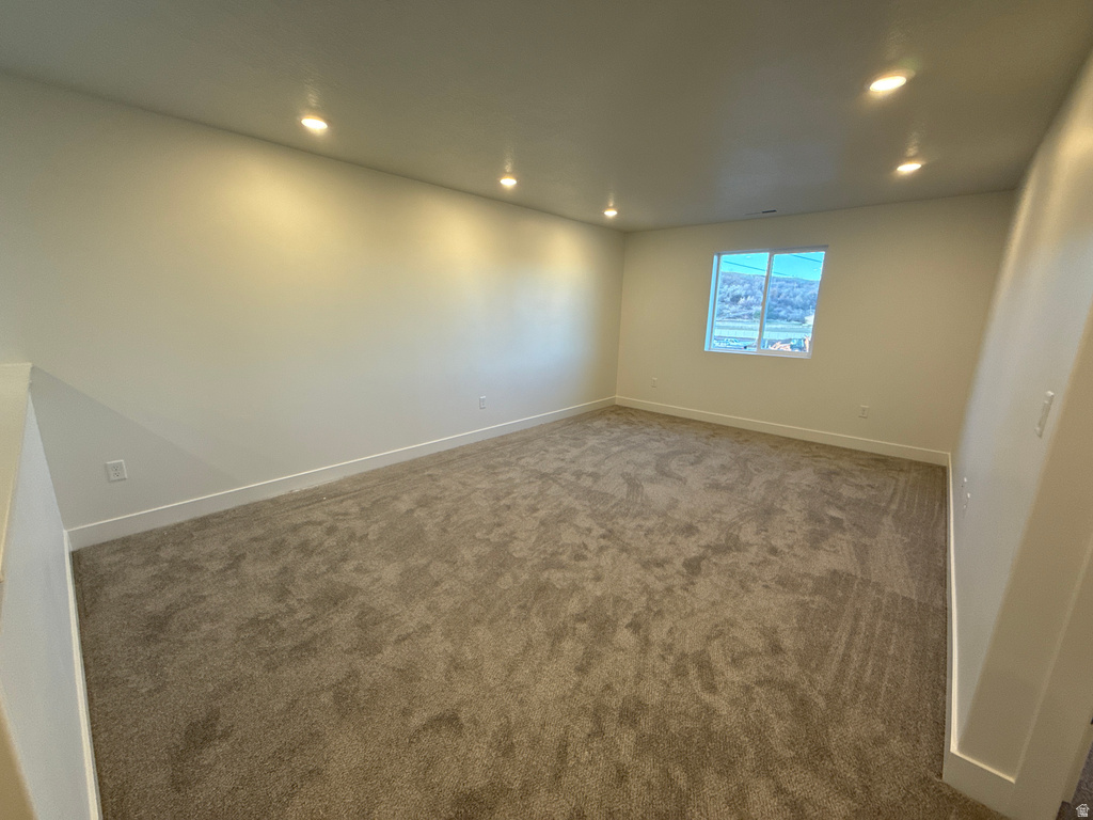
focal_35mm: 14
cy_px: 410
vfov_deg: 85.7
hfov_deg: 102.1
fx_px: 442
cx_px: 546
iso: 125
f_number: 2.2
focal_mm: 2.22
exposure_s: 1/120
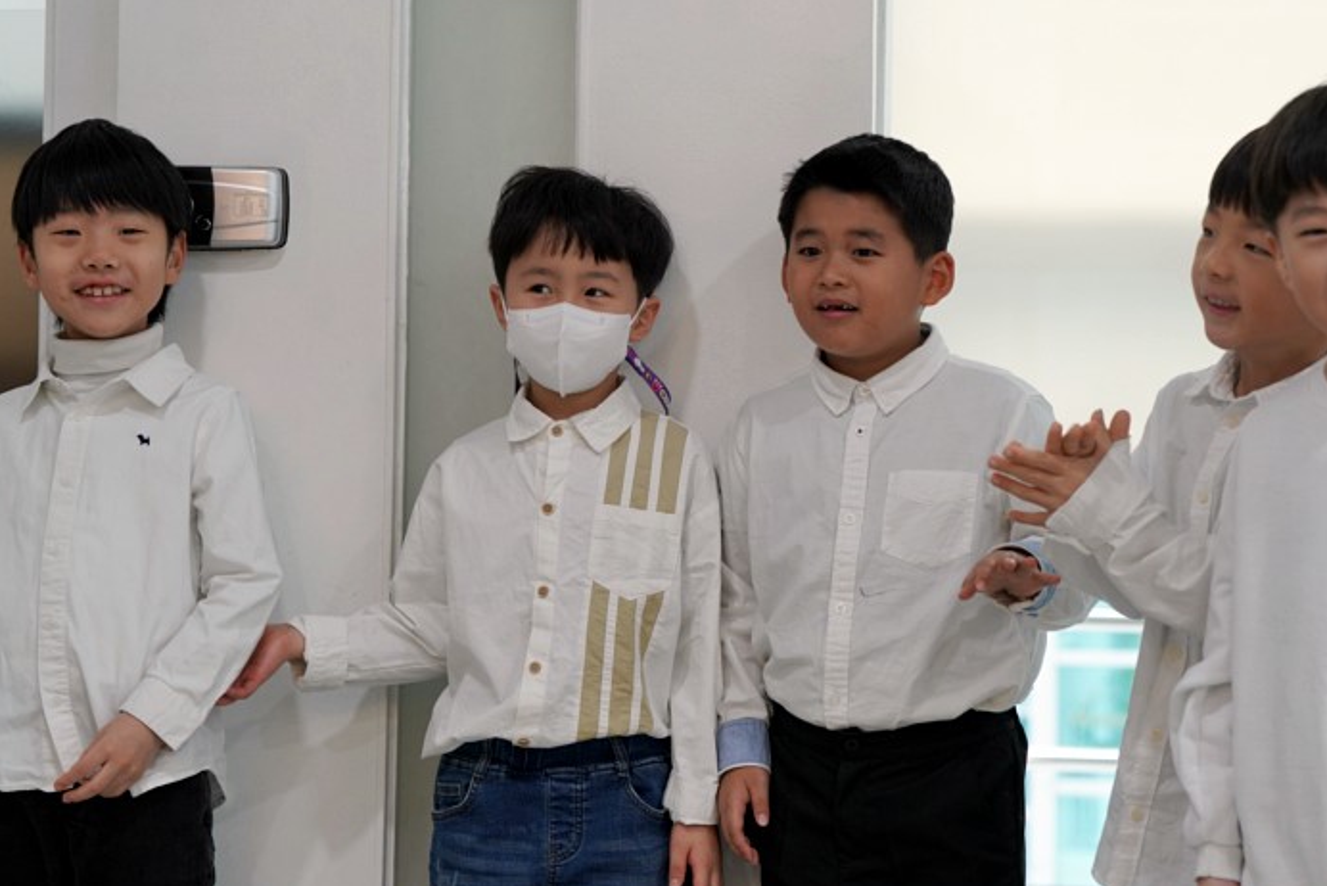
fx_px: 3356
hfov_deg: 22.4
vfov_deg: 15.0
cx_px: 752
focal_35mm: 91
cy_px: 322
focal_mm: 70
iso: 800
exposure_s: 1/160
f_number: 4
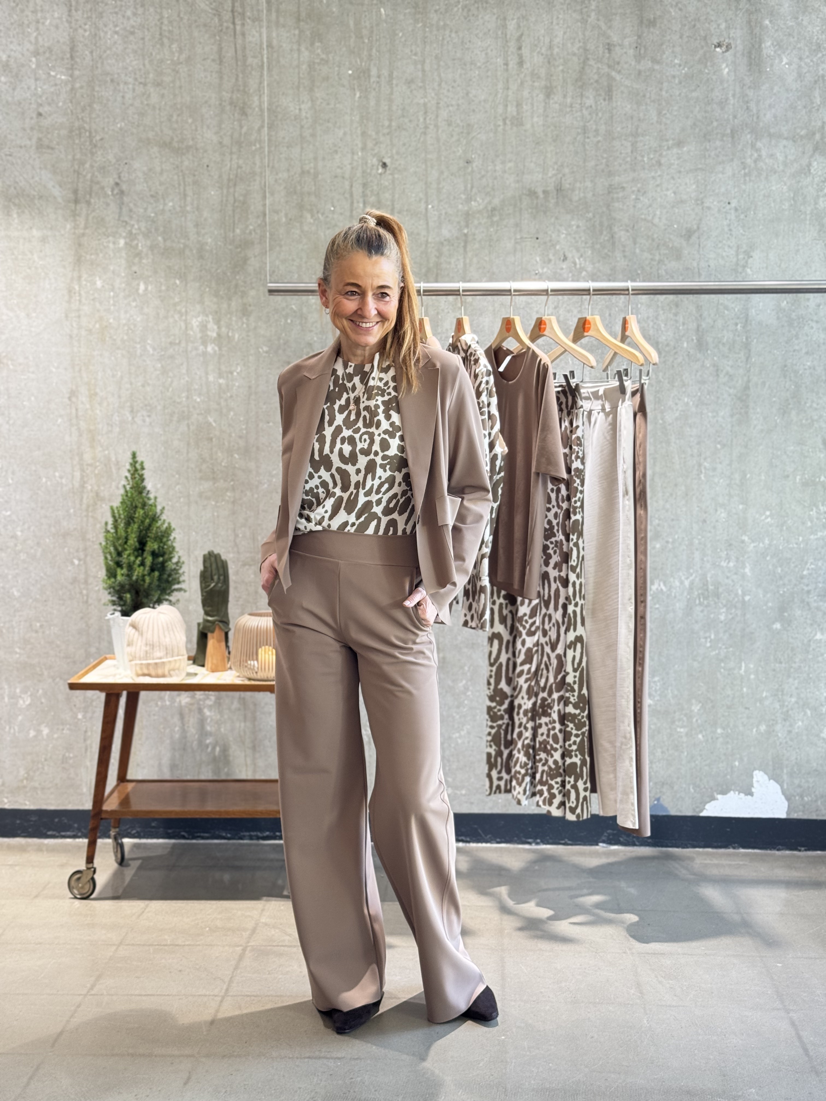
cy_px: 550
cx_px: 413
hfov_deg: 30.3
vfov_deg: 39.7
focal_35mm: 48
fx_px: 1527
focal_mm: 6.76
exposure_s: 1/50
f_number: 1.78
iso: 125
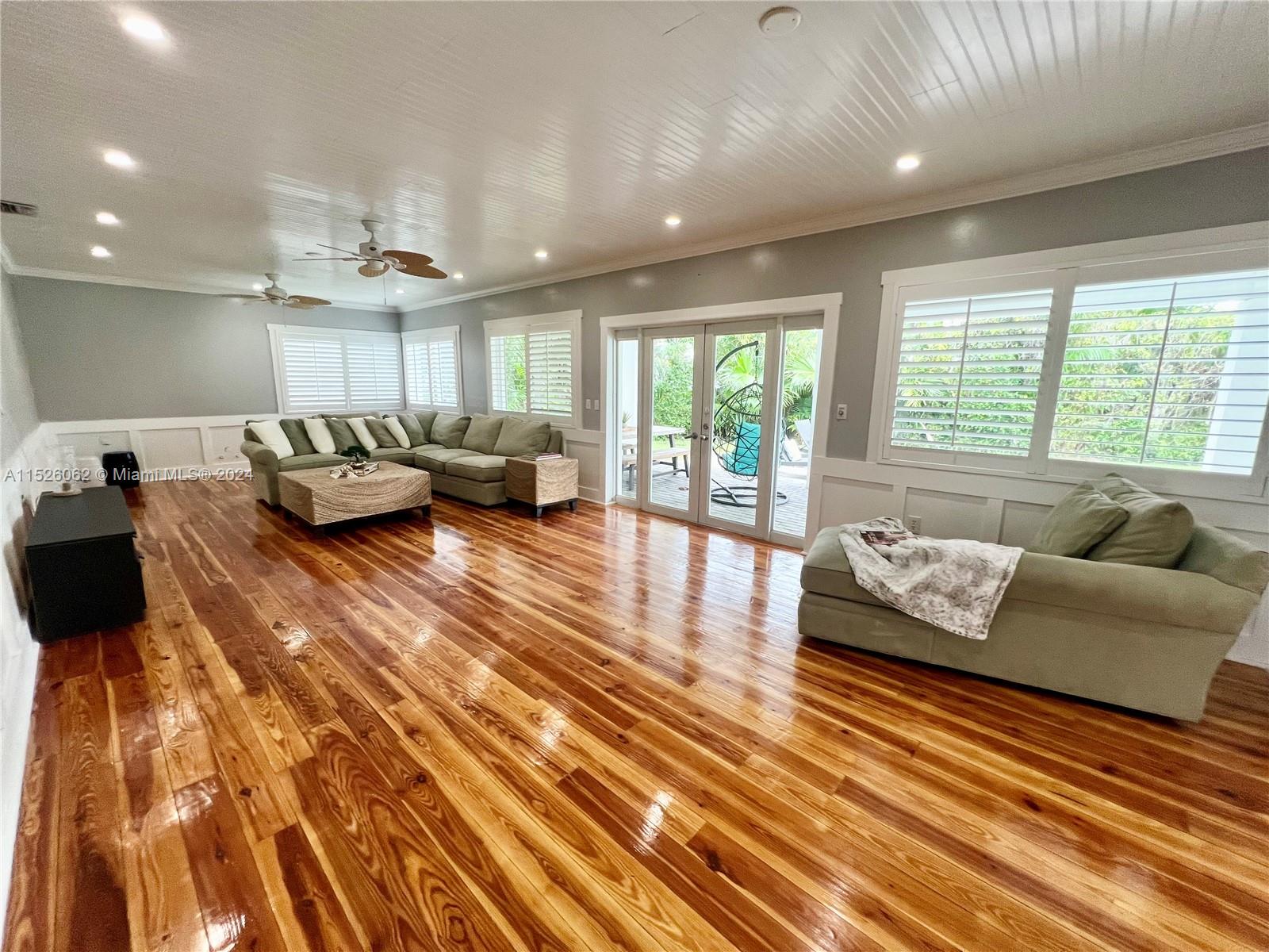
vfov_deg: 89.9
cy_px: 476
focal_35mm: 13
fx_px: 477
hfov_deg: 106.2
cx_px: 634
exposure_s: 1/120
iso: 160
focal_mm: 1.57
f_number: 1.8
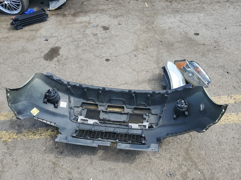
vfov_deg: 53.1
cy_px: 90
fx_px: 181
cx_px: 120
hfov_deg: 67.3
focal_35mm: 26
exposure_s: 1/714
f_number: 1.5
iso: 50
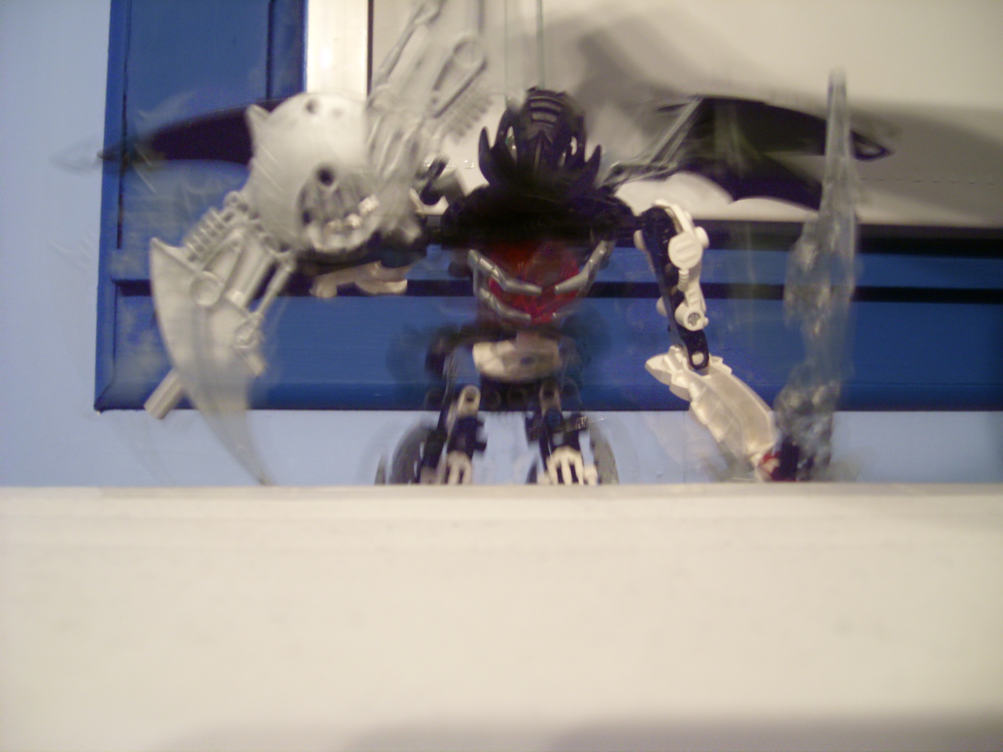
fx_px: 1014
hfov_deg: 52.6
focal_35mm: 35
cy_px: 376
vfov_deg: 40.7
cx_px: 502
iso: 50
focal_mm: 5.8
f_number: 2.8
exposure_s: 1/1.25
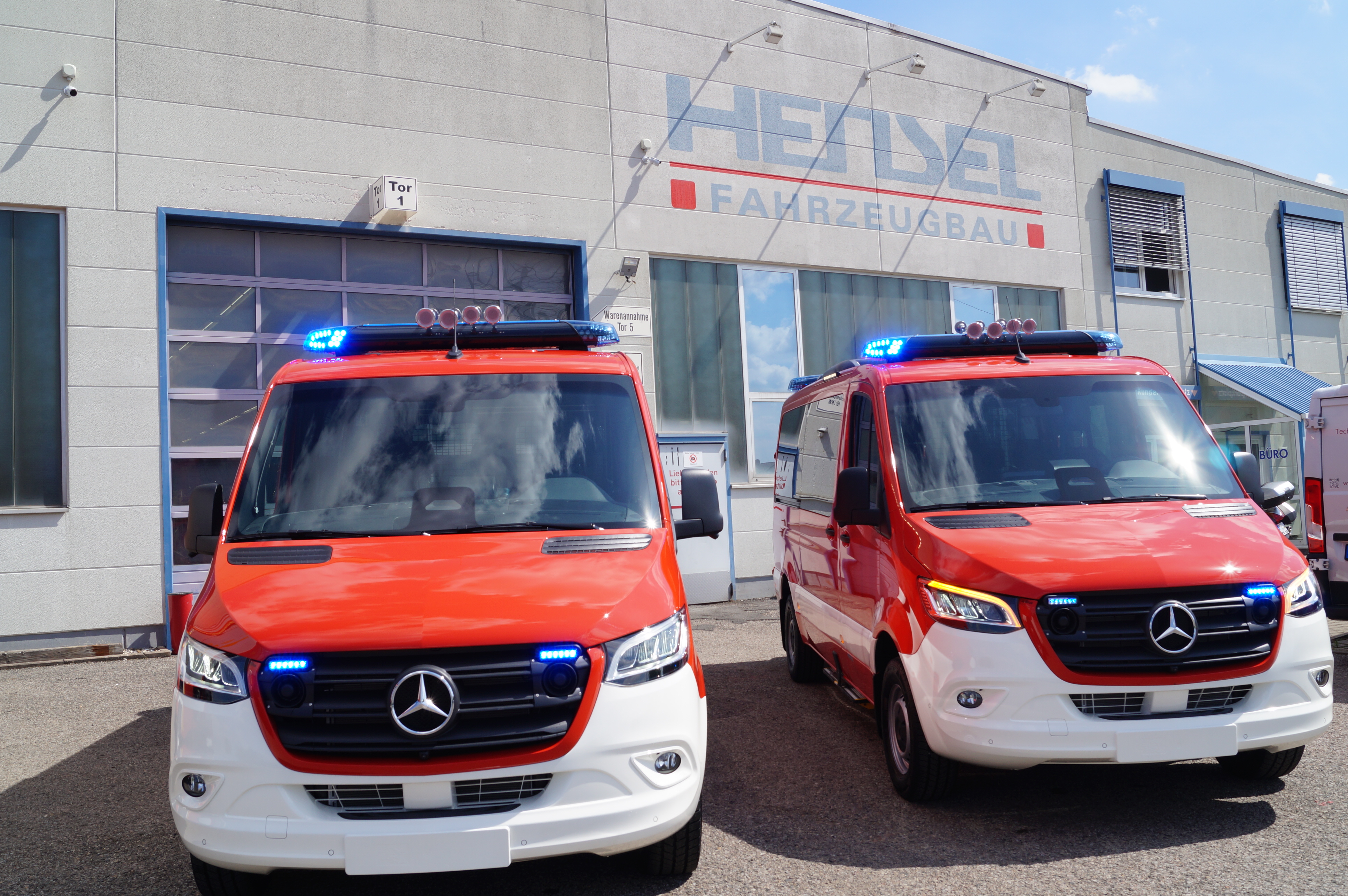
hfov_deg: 62.0
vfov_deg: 43.5
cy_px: 448
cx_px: 674
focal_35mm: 30
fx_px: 1123
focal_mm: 20
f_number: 10
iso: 100
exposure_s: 1/200
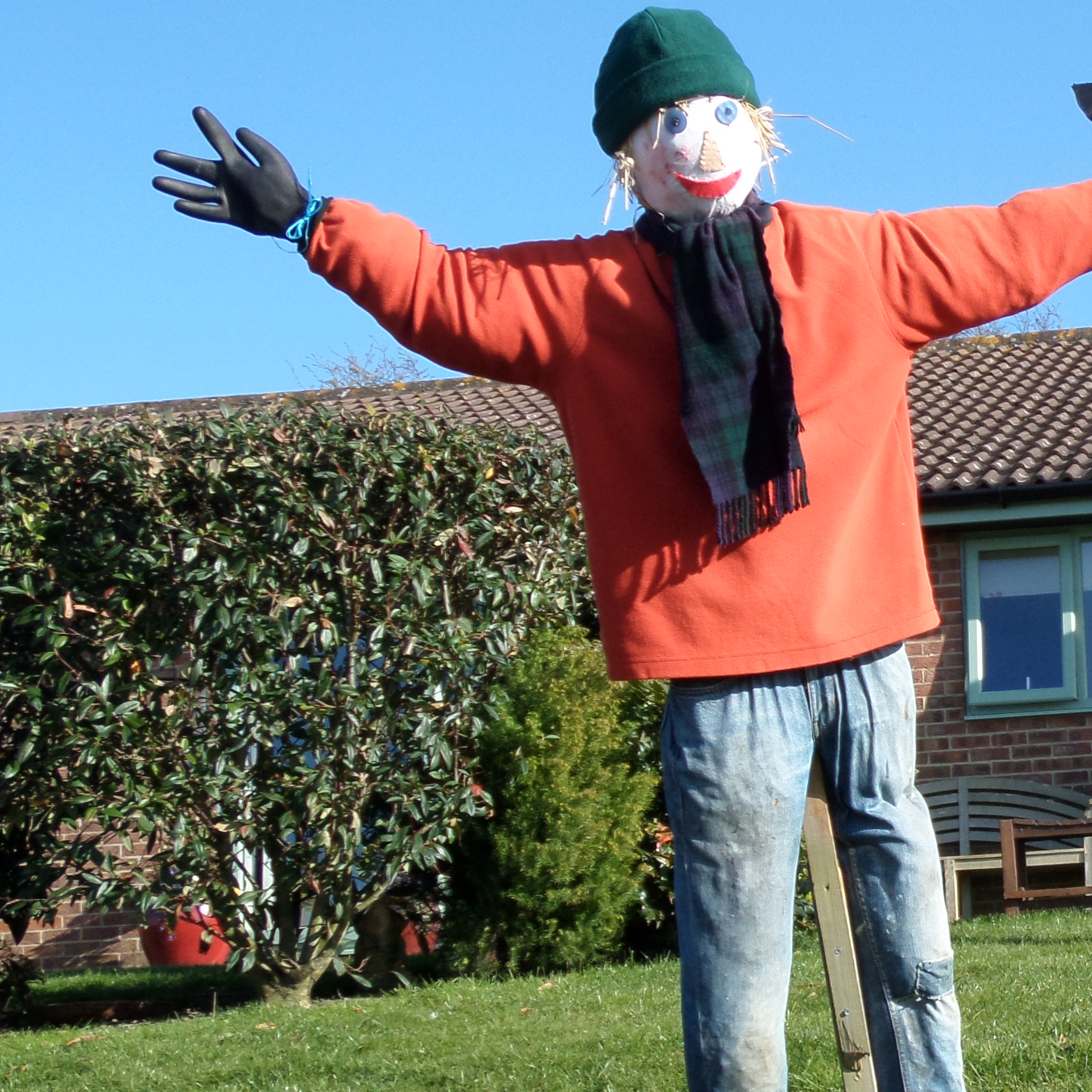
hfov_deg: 19.7
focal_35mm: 84
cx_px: 1230
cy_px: 702
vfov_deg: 20.6
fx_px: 2998
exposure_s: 1/350
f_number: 3.6
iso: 80
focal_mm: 6.8
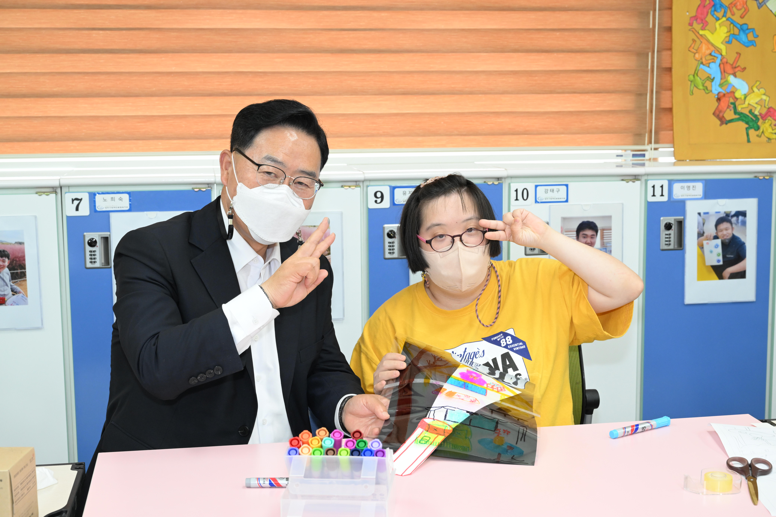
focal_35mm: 53
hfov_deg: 37.5
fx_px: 1142
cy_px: 258
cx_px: 388
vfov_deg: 25.5
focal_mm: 53
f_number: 8
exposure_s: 1/60
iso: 1600
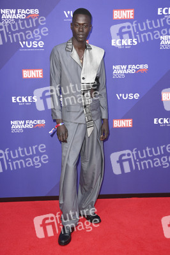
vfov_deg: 46.4
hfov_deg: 31.8
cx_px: 85
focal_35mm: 42
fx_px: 298
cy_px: 128
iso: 800
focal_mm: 42
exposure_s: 1/200
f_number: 5.6
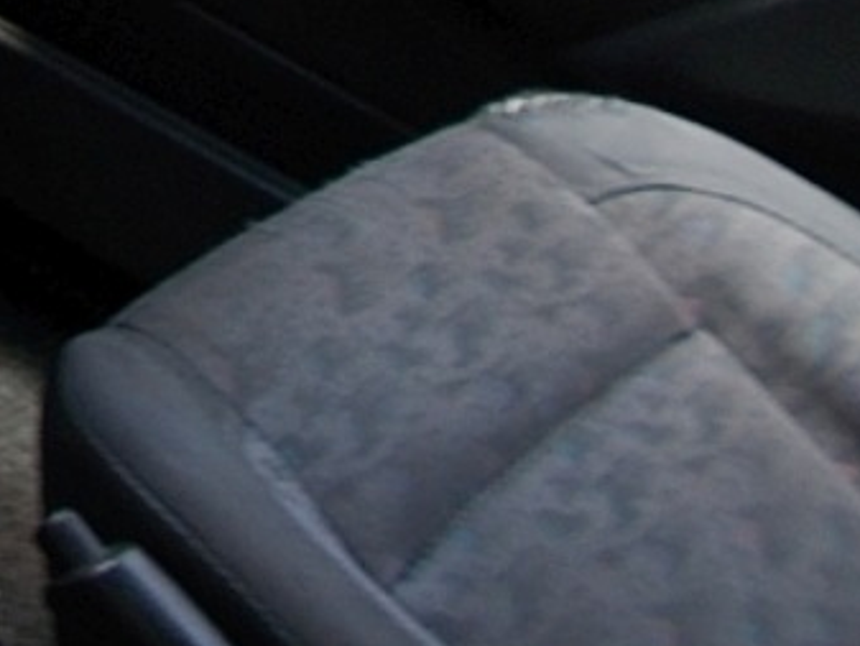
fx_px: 2336
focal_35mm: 94
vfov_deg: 14.2
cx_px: -573
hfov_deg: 17.7
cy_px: -469
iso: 80
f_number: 3.2
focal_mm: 4.6
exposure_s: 1/60
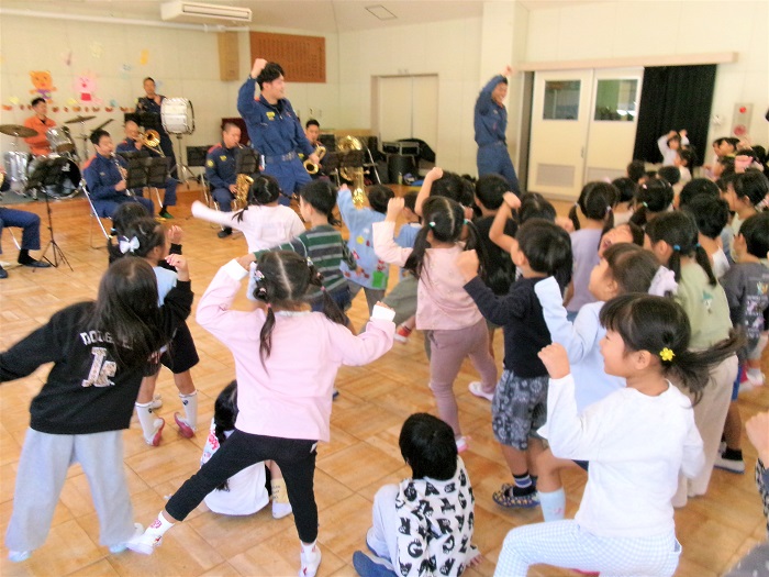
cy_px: 288
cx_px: 384
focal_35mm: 28
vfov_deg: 49.7
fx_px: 622
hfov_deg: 63.4
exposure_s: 1/125
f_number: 3.9
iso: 787
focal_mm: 5.1
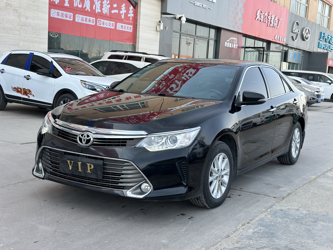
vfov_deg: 30.3
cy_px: 125
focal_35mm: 48
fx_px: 462
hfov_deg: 39.7
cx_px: 166
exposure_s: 1/1019
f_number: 1.78
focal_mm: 6.86
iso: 80
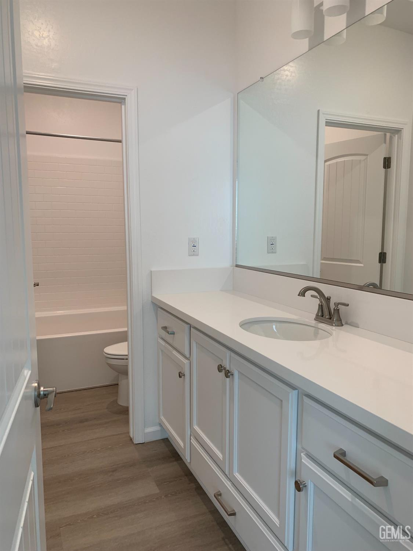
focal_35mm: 26
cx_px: 206
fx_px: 414
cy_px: 276
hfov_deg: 53.1
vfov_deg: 67.3
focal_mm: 4.25
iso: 80
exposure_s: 1/120
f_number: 1.8
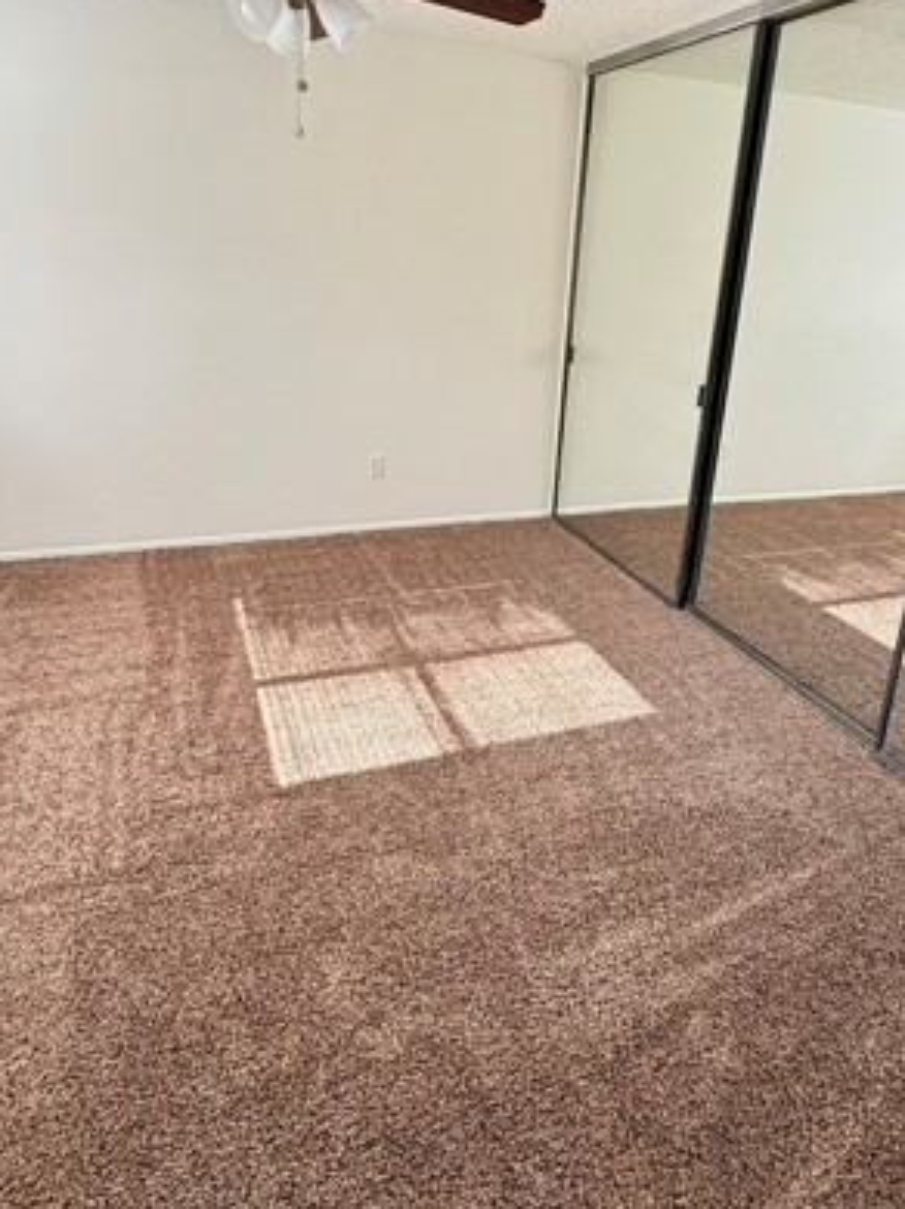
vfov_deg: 73.1
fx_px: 803
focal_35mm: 23
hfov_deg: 58.8
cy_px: 480
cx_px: 465
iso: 160
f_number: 2.2
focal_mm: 2.22
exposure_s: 1/99
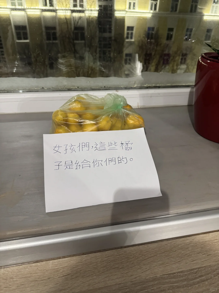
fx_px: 202
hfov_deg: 56.8
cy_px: 146
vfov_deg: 71.6
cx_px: 110
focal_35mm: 24
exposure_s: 1/60
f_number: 1.78
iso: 640
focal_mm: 6.76
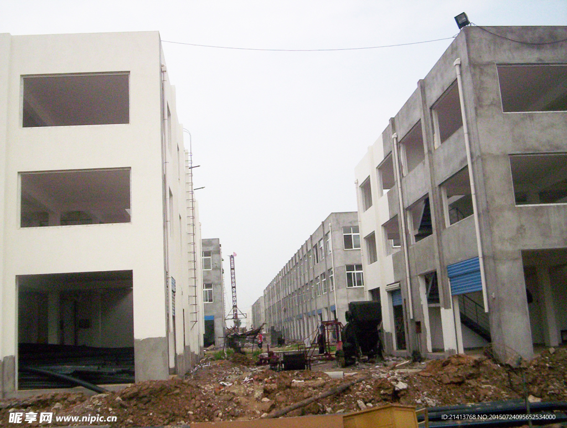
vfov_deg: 37.9
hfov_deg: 48.9
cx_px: 284
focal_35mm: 38
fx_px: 624
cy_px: 214
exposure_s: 1/1603
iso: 100
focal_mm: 4.99
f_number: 4.5
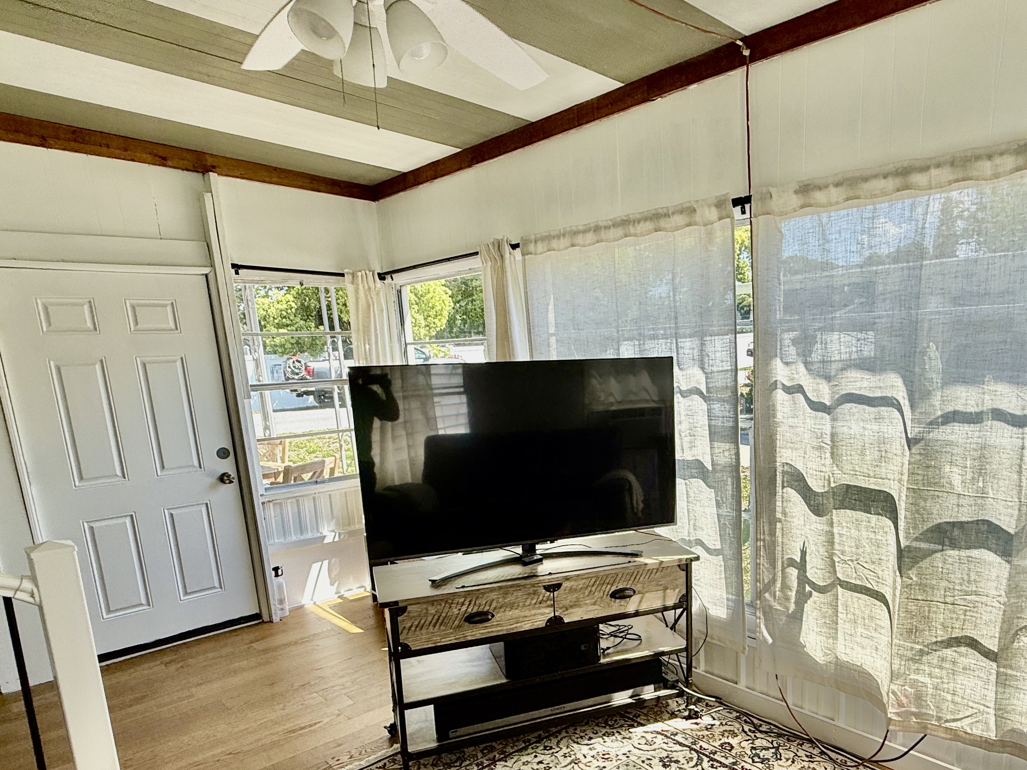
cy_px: 495
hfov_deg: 70.4
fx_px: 712
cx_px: 643
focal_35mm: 24
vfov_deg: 55.9
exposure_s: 1/770
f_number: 2.2
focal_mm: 2.22
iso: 50
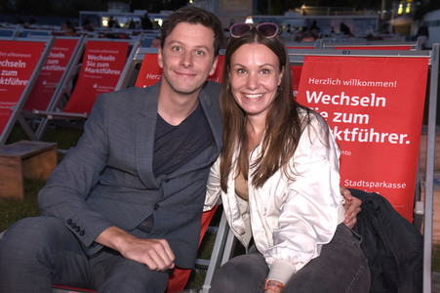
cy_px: 146
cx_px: 220
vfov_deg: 29.2
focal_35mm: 46
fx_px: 562
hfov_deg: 42.8
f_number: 6.3
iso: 2000
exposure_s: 1/80
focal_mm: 46
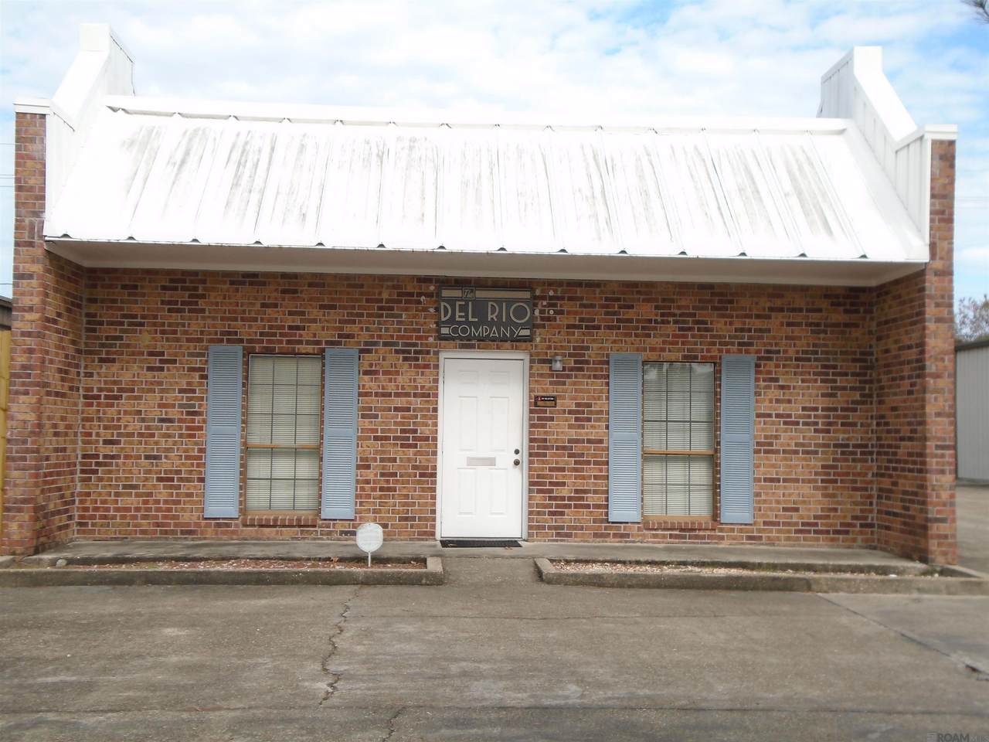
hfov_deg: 44.8
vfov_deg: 34.3
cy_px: 371
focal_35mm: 42
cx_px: 494
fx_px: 1200
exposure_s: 1/400
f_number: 4.1
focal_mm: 7.4
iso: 100
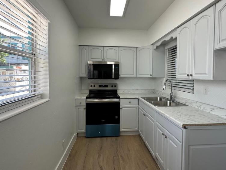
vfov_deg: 71.5
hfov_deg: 87.8
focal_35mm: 18
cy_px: 80
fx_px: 117
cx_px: 115
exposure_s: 1/120
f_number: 2.2
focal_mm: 2.22
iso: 64
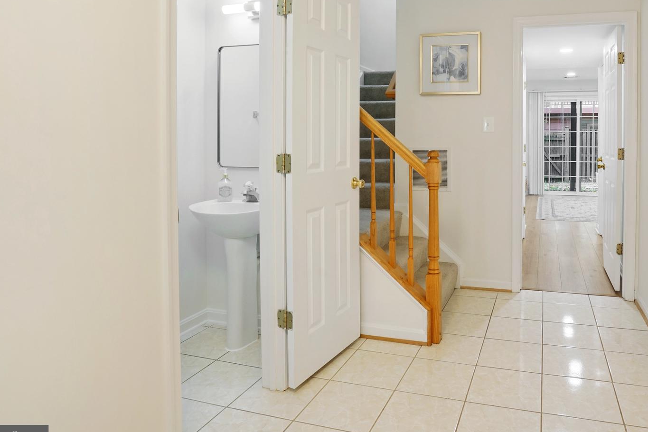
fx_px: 432
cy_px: 136
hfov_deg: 71.7
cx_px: 429
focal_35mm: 24
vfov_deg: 51.9
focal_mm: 16
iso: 1250
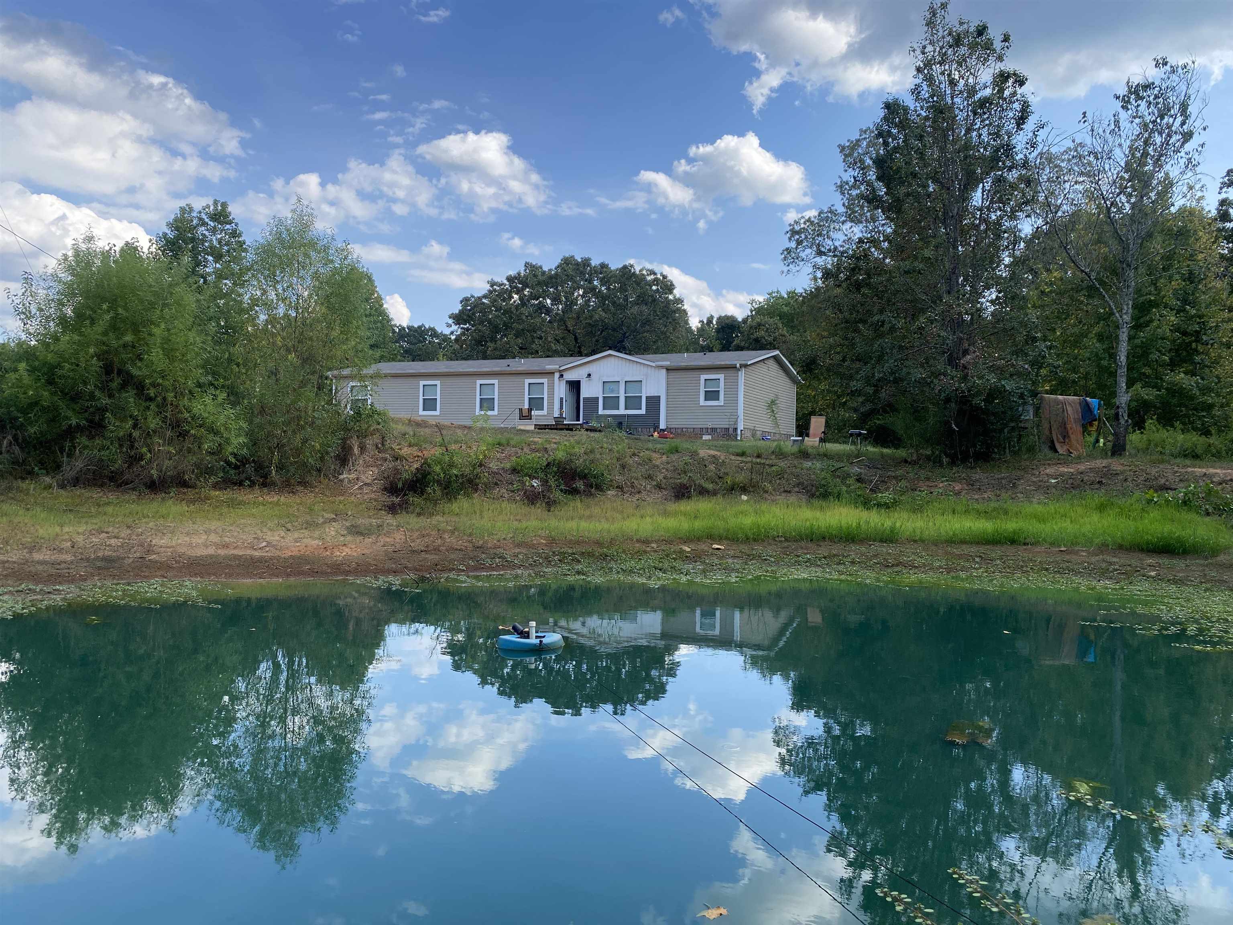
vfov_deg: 53.1
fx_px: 926
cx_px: 616
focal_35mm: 26
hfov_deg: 67.3
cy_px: 462
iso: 32
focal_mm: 4.25
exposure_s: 1/1504
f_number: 1.8
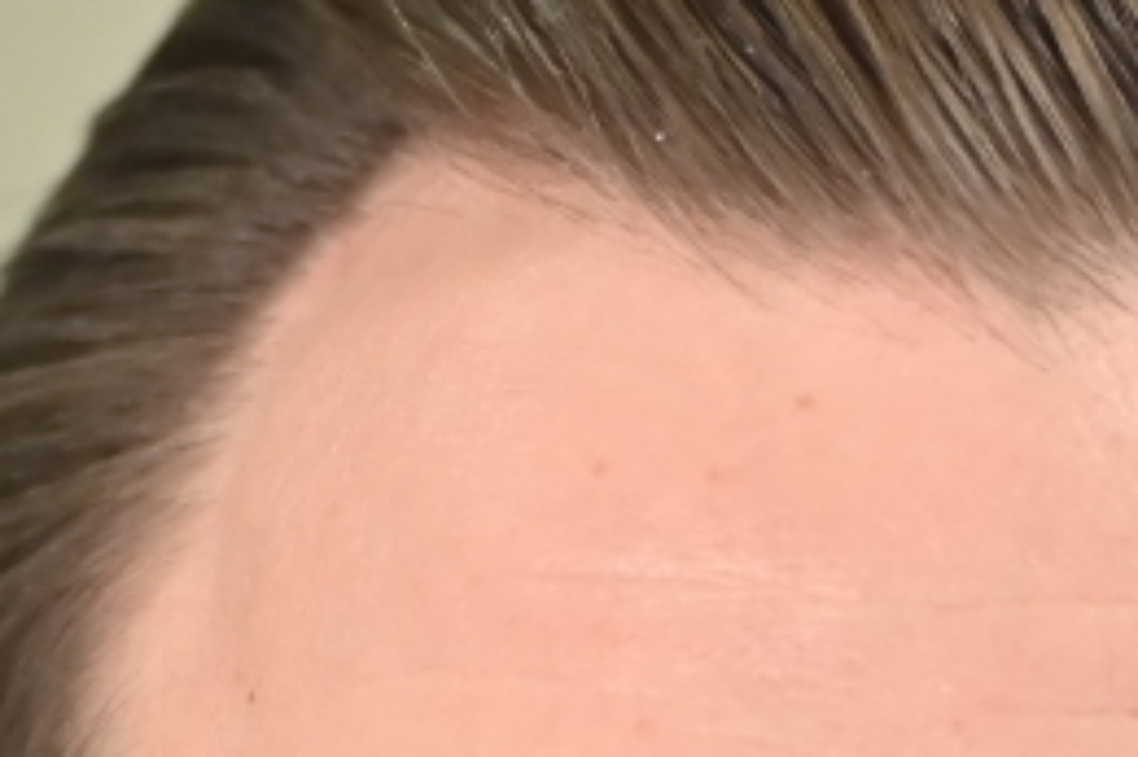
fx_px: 18322
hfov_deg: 3.6
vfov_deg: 2.4
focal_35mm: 580
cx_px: 512
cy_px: 1667
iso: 1250
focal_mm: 93
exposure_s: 1/400
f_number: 2.8
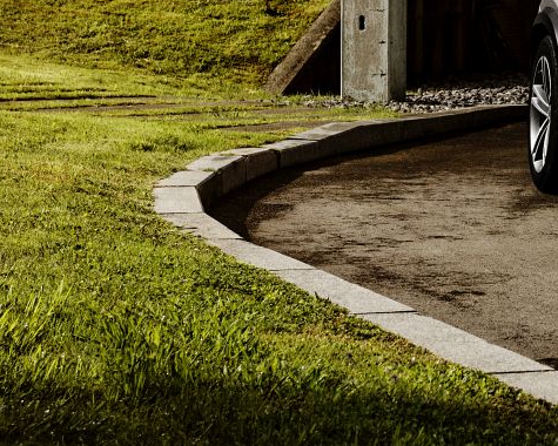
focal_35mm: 144
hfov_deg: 13.1
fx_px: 2378
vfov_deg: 10.6
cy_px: -16
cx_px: 645
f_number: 7.1
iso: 100
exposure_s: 1/200
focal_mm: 56
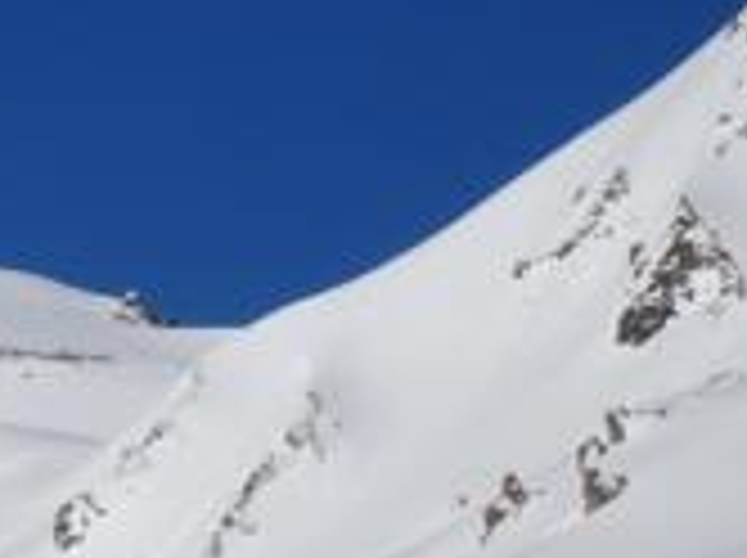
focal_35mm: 396
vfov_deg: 3.7
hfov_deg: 5.0
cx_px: -533
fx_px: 8533
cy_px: 518
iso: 80
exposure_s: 1/1600
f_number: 5.6
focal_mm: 19.1
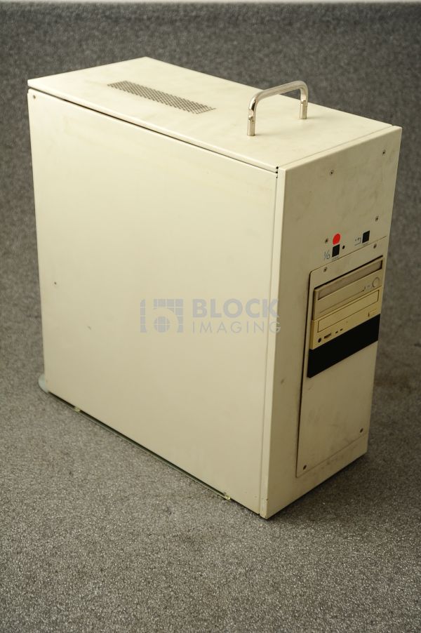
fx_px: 1142
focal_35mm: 65
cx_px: 210
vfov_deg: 31.0
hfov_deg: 20.9
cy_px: 316
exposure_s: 1/100
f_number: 5.6
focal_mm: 65
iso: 800
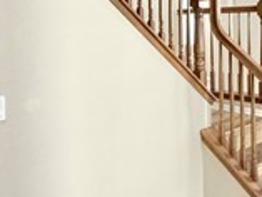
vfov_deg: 25.1
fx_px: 432
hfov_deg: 33.7
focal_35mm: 57
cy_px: 27
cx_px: 107
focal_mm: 2.22
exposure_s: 1/60
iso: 200
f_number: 2.2
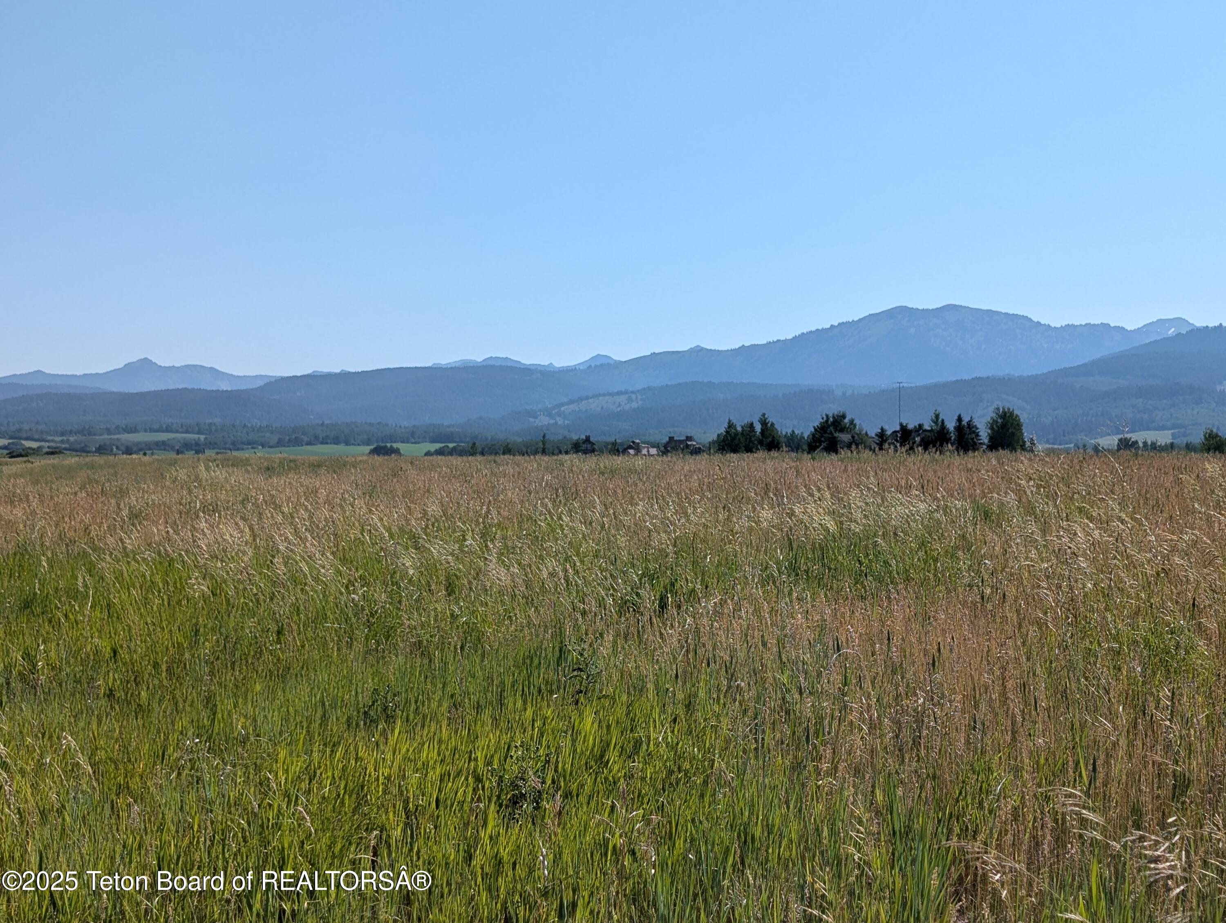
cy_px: 462
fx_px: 1738
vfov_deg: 29.7
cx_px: 613
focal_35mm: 49
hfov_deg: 38.9
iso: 21
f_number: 1.68
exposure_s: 1/1835
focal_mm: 6.9
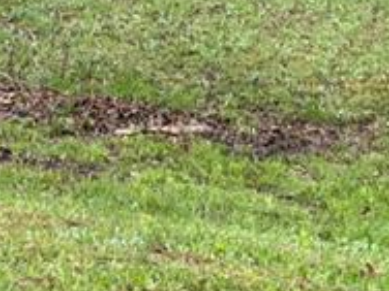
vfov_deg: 5.6
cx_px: 159
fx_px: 2944
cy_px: -87
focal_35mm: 262
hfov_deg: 7.6
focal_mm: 6.76
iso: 80
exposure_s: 1/382
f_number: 1.78
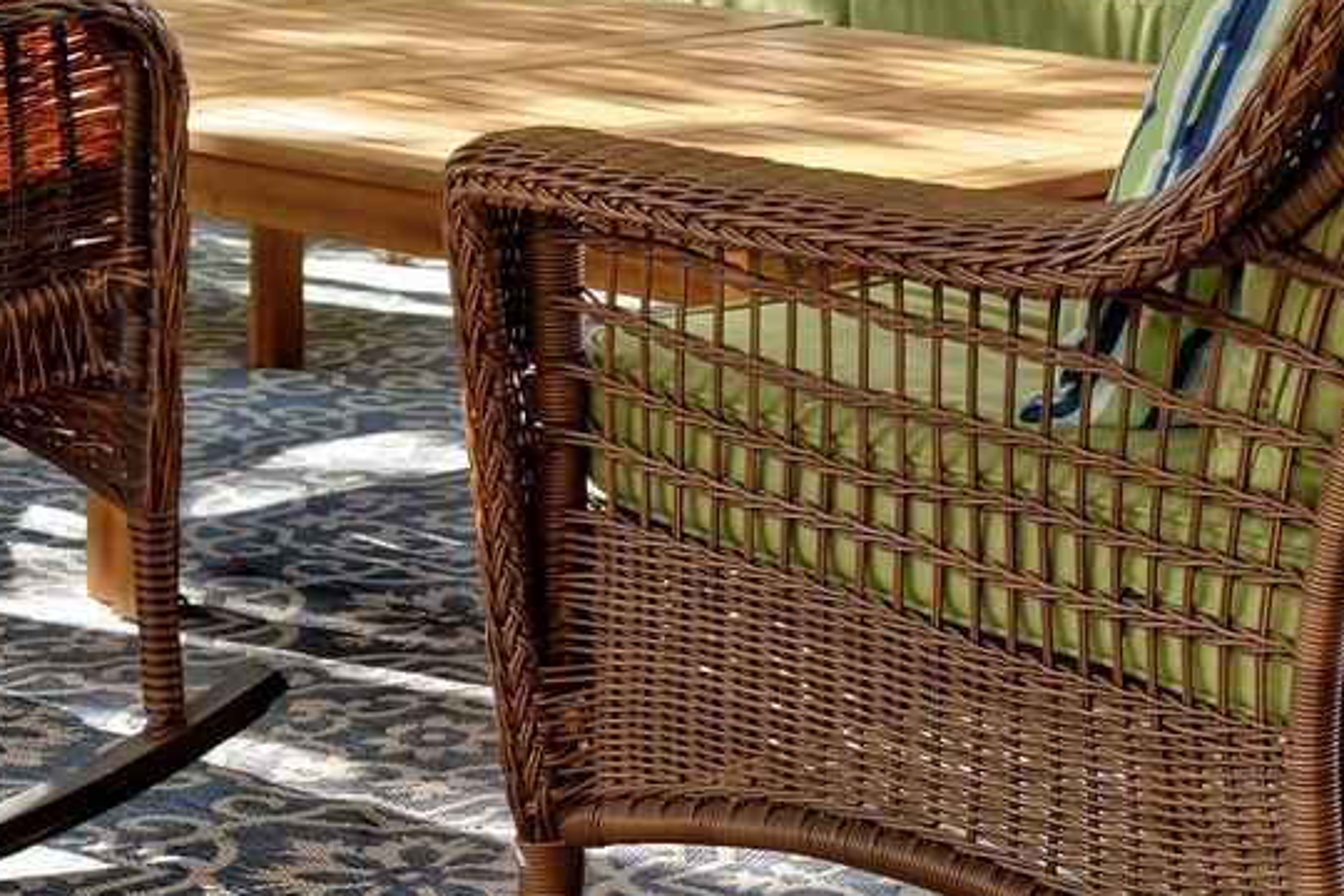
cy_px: -241
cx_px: 645
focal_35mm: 144
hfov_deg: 14.3
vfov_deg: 9.4
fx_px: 5376
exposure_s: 1/80
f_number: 5
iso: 320
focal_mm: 38
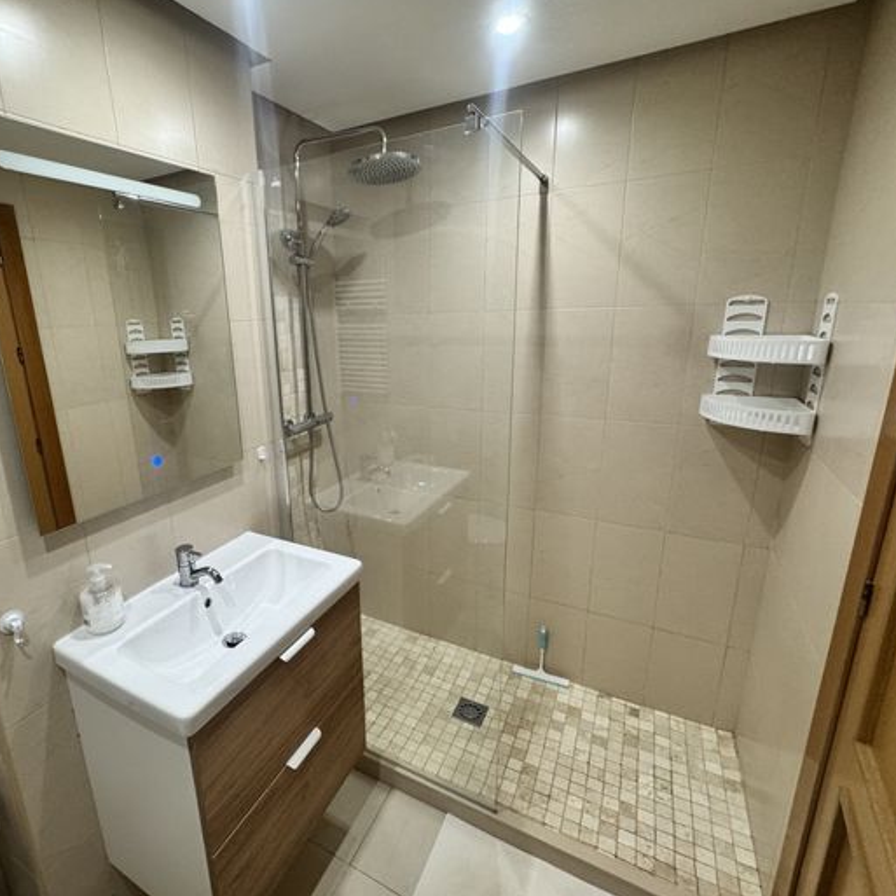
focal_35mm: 17
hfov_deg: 83.1
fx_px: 498
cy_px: 438
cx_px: 364
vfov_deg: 84.0
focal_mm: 2.22
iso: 200
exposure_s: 1/50
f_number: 2.2
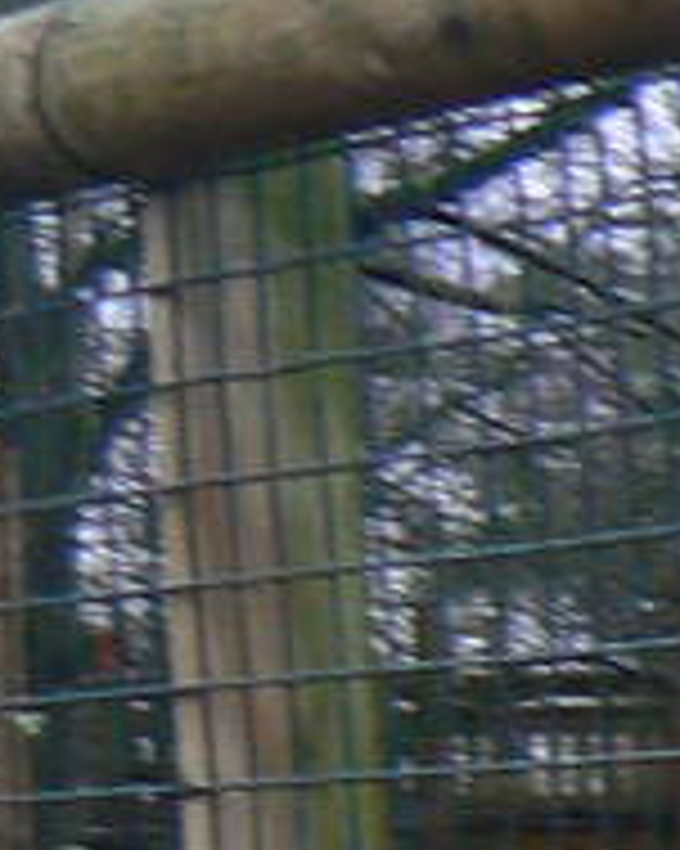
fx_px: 7503
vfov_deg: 6.5
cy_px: 1030
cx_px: 3355
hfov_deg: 4.5
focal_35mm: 298
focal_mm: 6
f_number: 2.8
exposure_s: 1/50
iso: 80
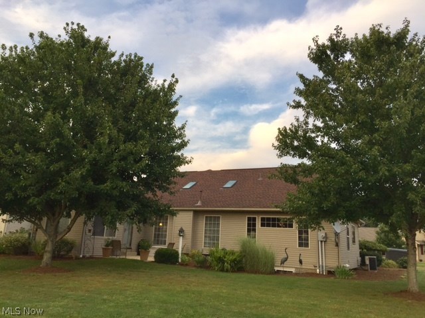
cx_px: 212
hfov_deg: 61.7
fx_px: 356
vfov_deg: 48.2
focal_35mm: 29
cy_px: 159
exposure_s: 1/347
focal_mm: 4.15
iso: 32
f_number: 2.2
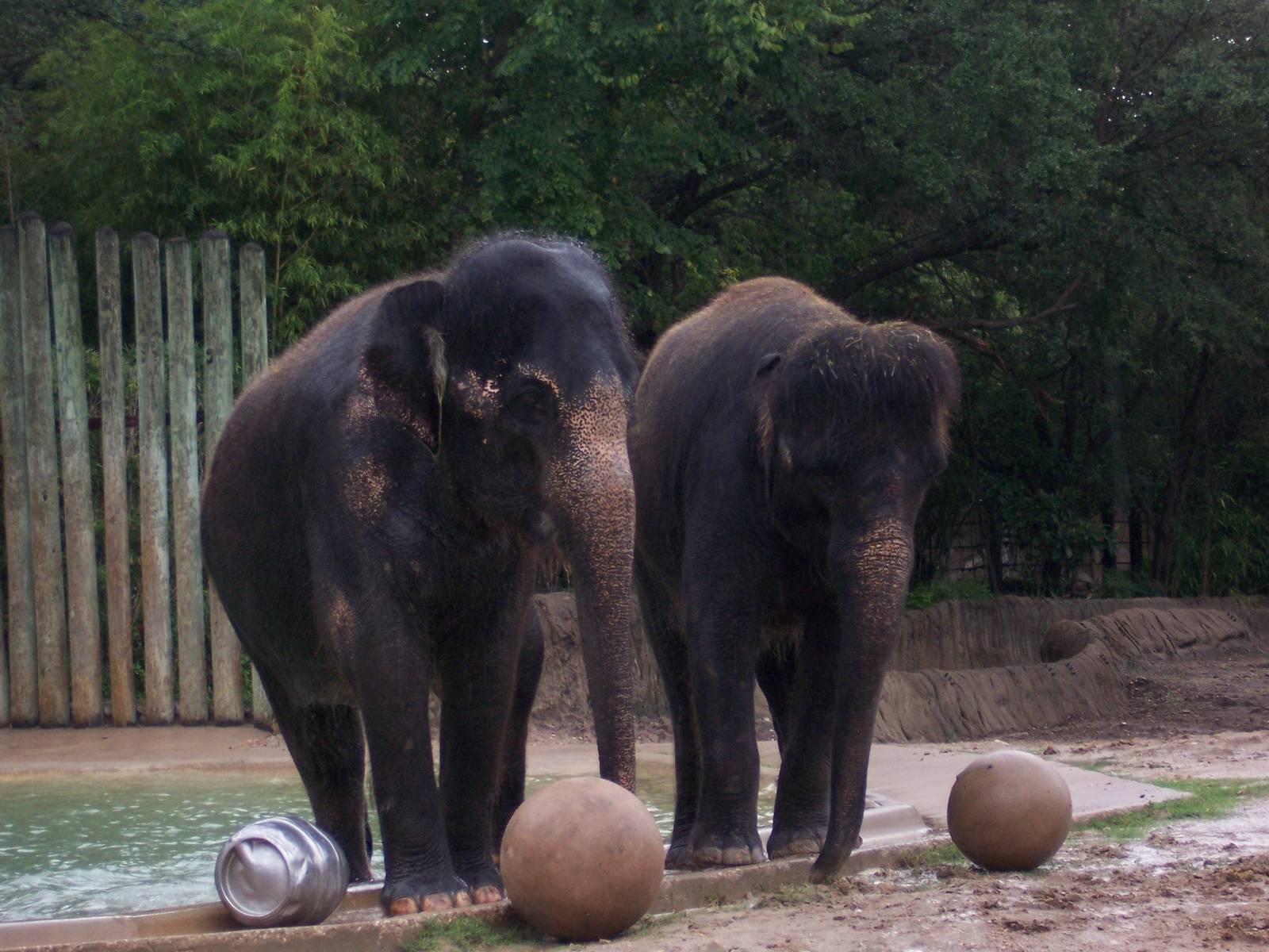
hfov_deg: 14.9
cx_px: 634
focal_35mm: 132
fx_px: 4839
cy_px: 476
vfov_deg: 11.2
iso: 140
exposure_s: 1/125
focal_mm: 22
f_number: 4.8
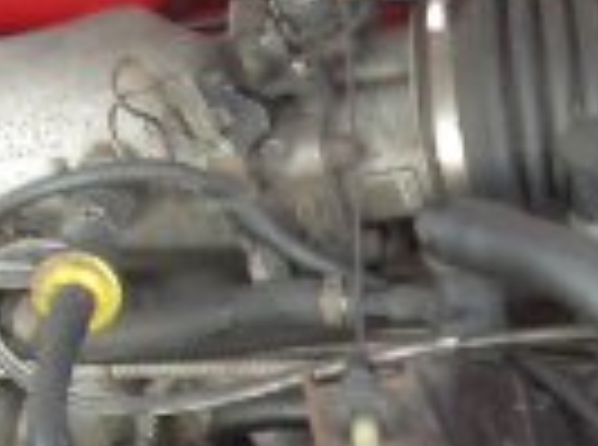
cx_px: 674
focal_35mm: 169
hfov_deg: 11.5
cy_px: 590
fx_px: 2912
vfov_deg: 8.6
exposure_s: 1/125
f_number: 2.6
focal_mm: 5.8
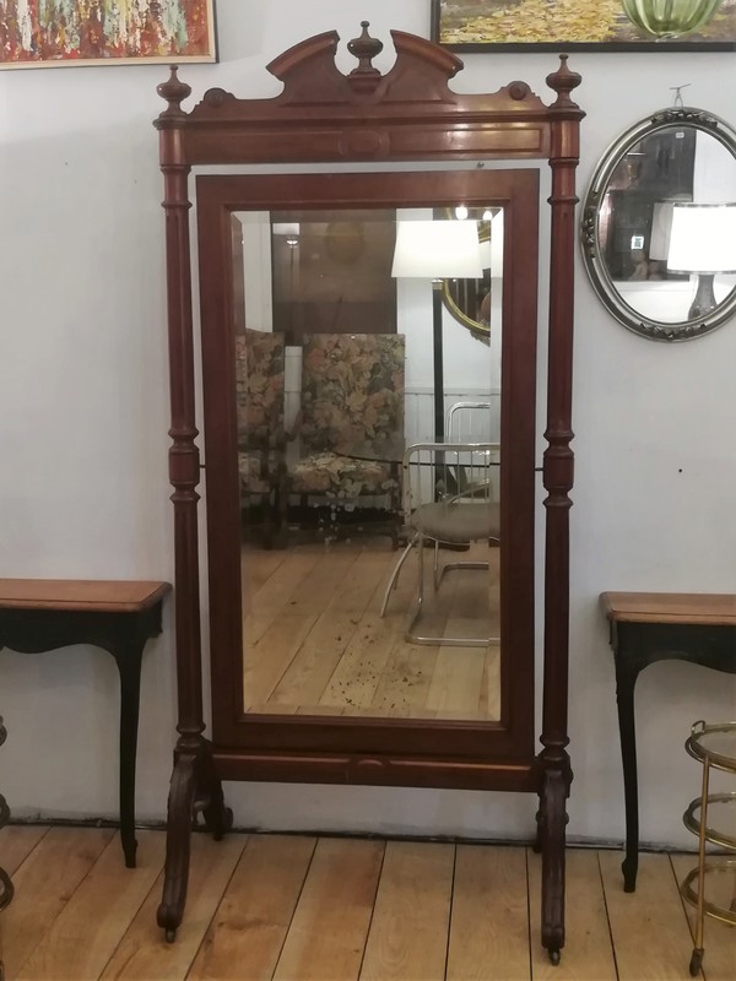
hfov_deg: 36.0
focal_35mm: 40
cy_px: 490
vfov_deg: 46.8
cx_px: 368
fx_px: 1134
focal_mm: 3.83
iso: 320
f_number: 2.2
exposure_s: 1/33.3
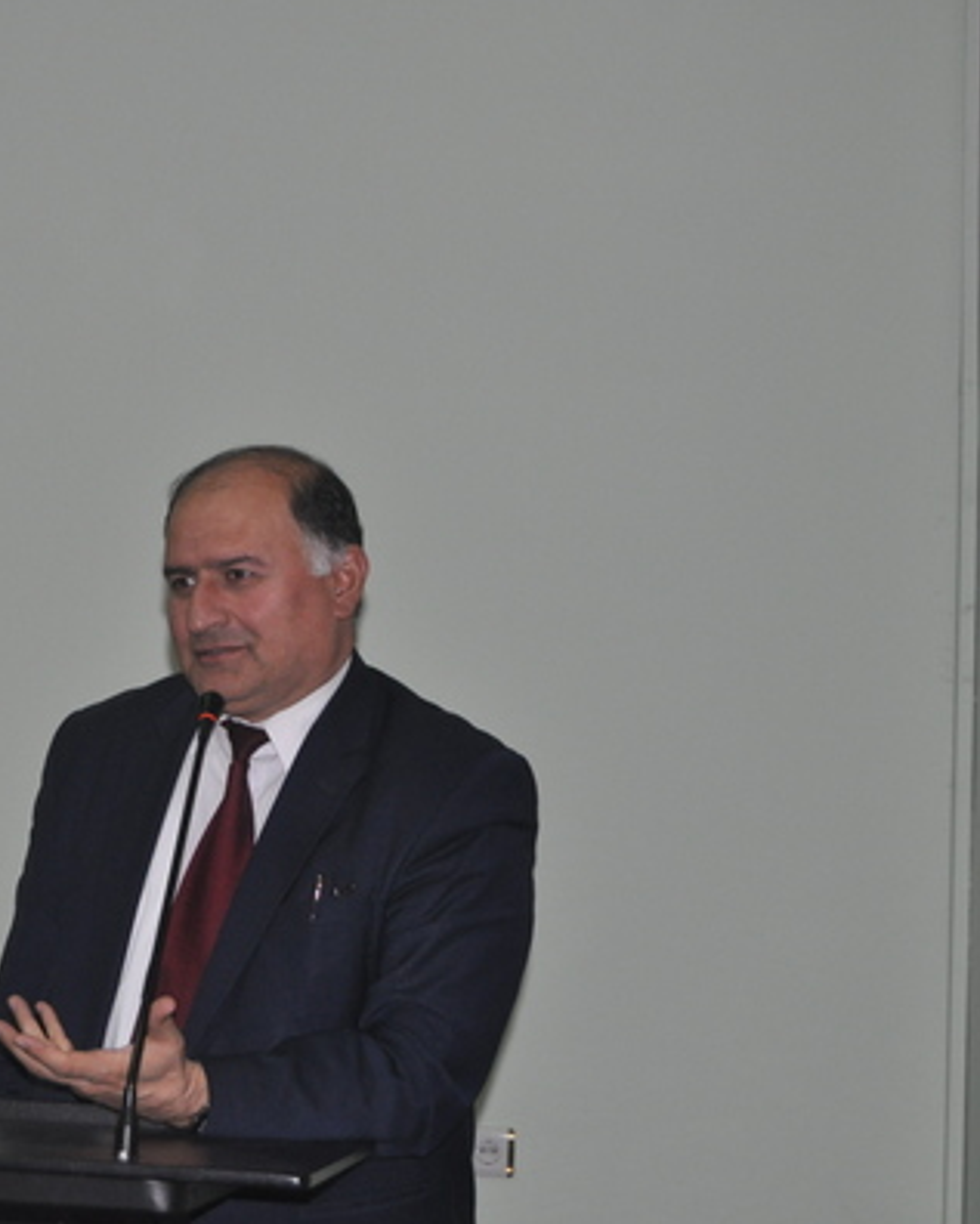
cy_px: 610
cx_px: 80
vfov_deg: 23.6
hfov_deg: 18.6
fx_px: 2936
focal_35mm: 81
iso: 800
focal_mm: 38
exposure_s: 1/60
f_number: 4.8
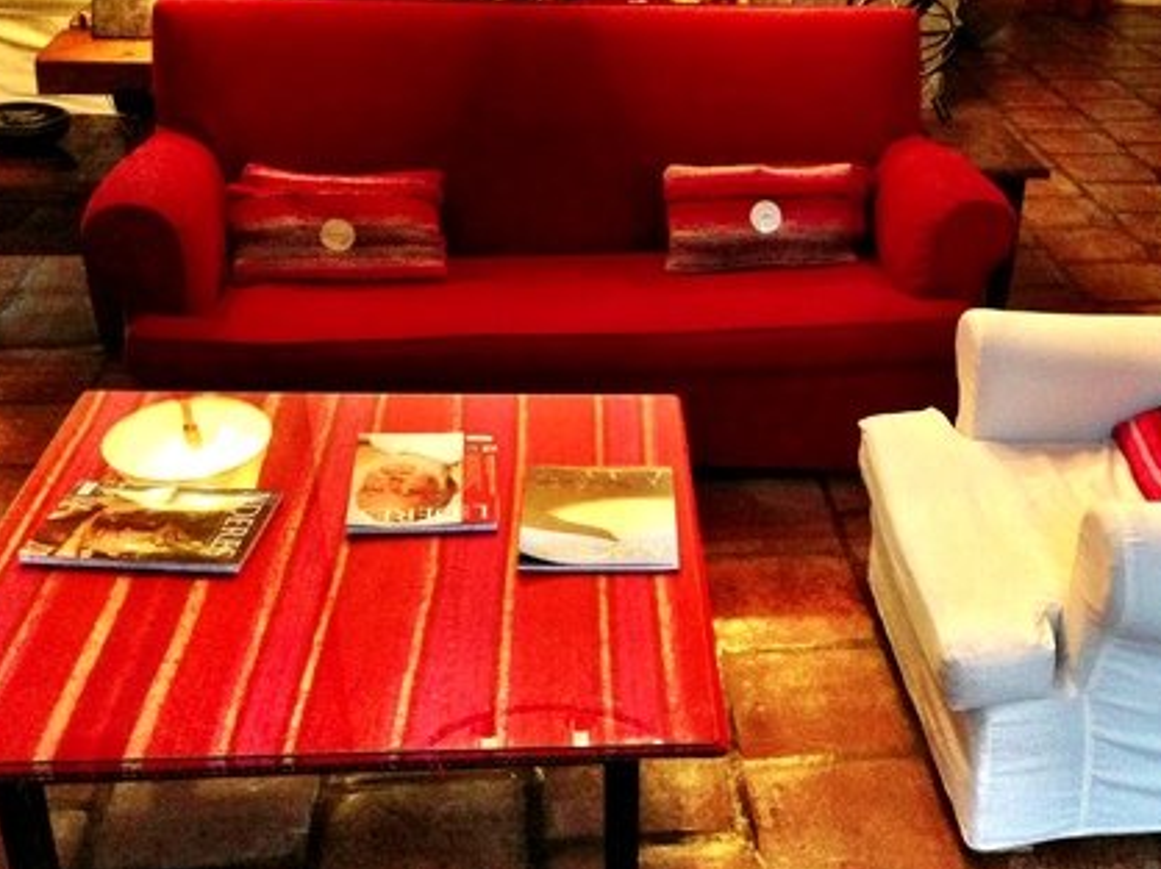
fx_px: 1642
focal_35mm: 49
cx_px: 730
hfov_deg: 38.7
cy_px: 490
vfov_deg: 29.6
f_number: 2.4
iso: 250
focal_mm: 4.13
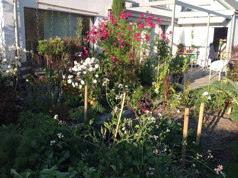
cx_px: 112
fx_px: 268
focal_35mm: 39
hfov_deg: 47.9
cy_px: 96
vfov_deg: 36.7
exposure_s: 1/593
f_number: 2.4
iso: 50
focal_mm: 4.28
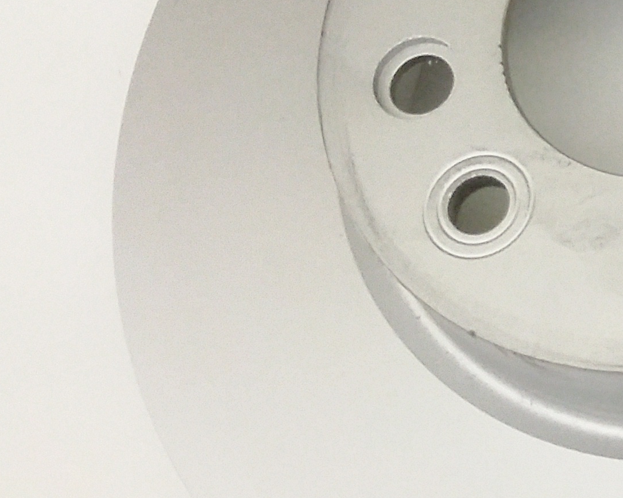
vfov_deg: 16.3
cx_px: 758
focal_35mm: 94
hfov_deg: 19.2
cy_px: 168
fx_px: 1733
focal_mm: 3.4
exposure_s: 1/15
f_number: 2.4
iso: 400
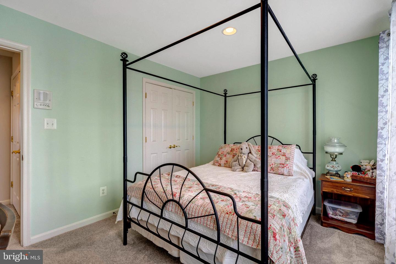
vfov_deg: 73.7
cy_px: 132
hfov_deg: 96.7
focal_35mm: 16
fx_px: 176
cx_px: 198
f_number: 8
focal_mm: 16
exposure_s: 1/100
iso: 1250
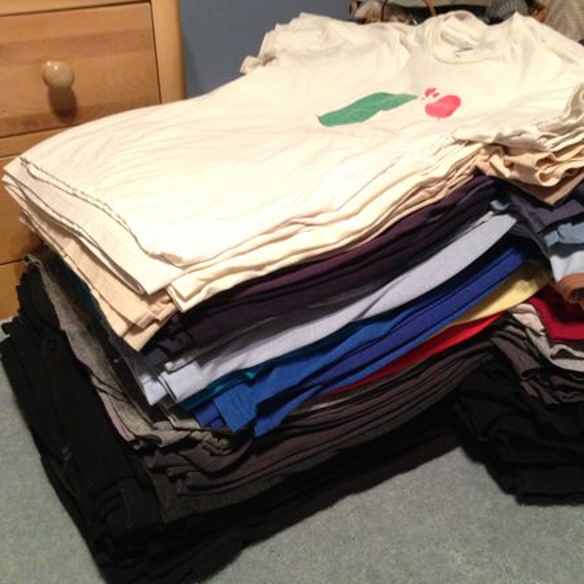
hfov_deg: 41.7
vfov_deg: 41.9
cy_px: 287
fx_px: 763
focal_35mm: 40
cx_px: 344
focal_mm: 4.12
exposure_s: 1/17
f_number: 2.4
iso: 400
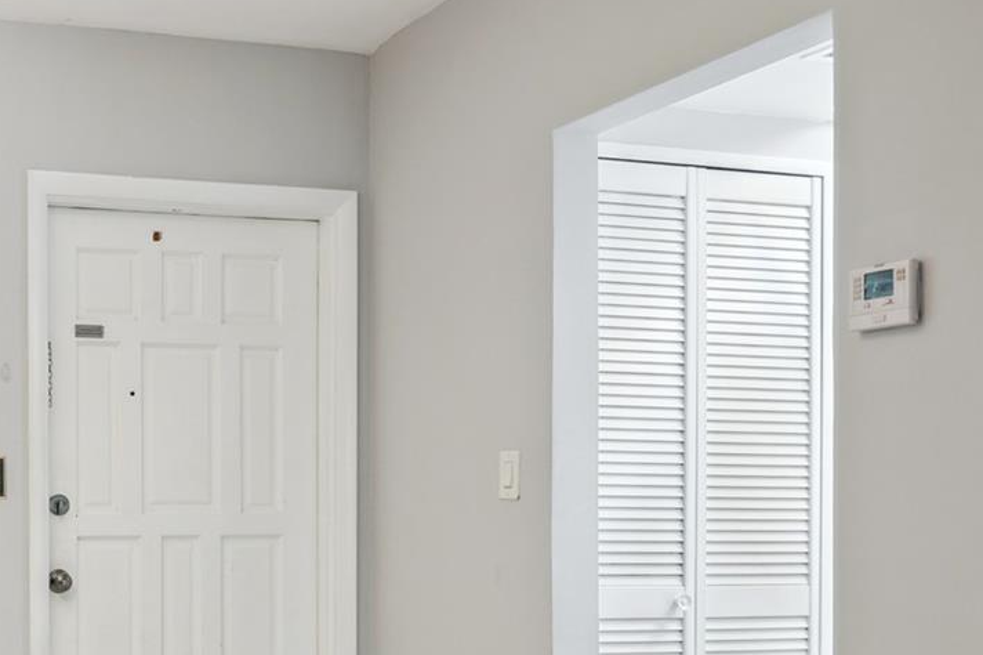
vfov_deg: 28.7
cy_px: 504
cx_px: -10
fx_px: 1255
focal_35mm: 46
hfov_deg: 37.9
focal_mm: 16
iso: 250
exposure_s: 1/10
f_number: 8
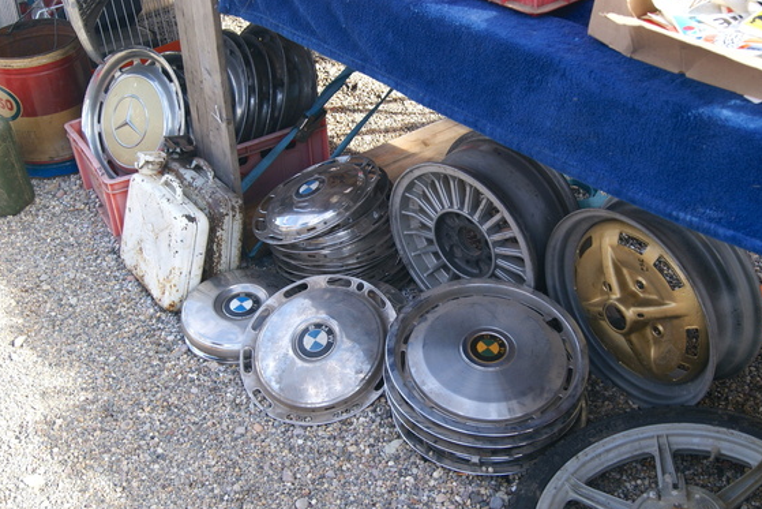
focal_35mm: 45
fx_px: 953
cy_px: 255
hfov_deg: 43.6
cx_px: 401
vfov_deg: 29.9
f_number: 8
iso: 100
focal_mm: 28
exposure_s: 1/80
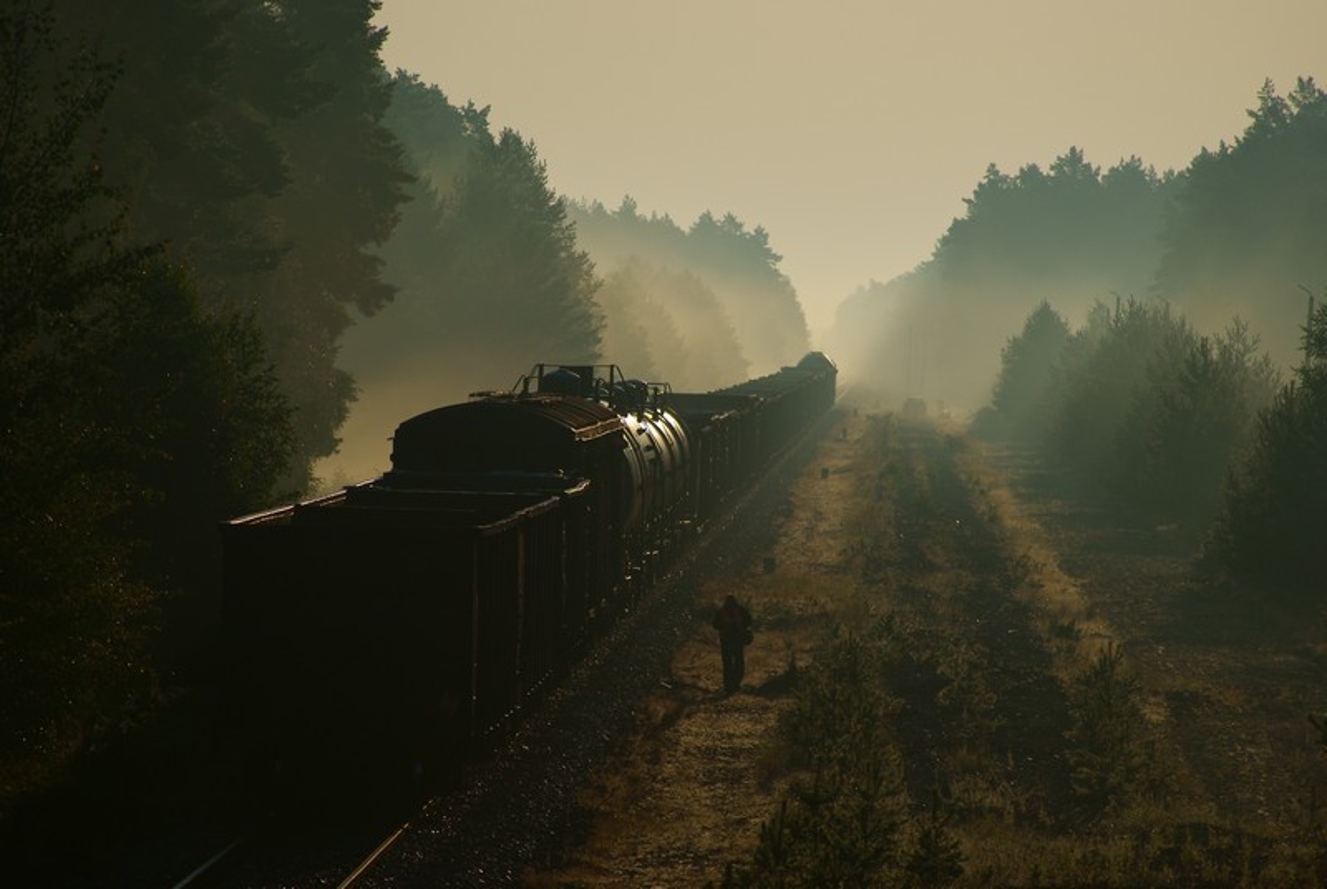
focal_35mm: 300
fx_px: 11075
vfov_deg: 4.6
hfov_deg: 6.9
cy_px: 444
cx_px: 664
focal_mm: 200
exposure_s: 1/800
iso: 100
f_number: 5.6
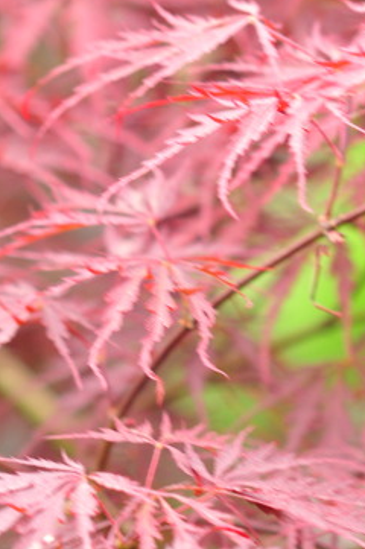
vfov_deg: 8.1
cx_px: 52
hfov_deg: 5.4
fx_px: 3885
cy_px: 342
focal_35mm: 255
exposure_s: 1/60
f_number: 3.2
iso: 360
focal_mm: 60
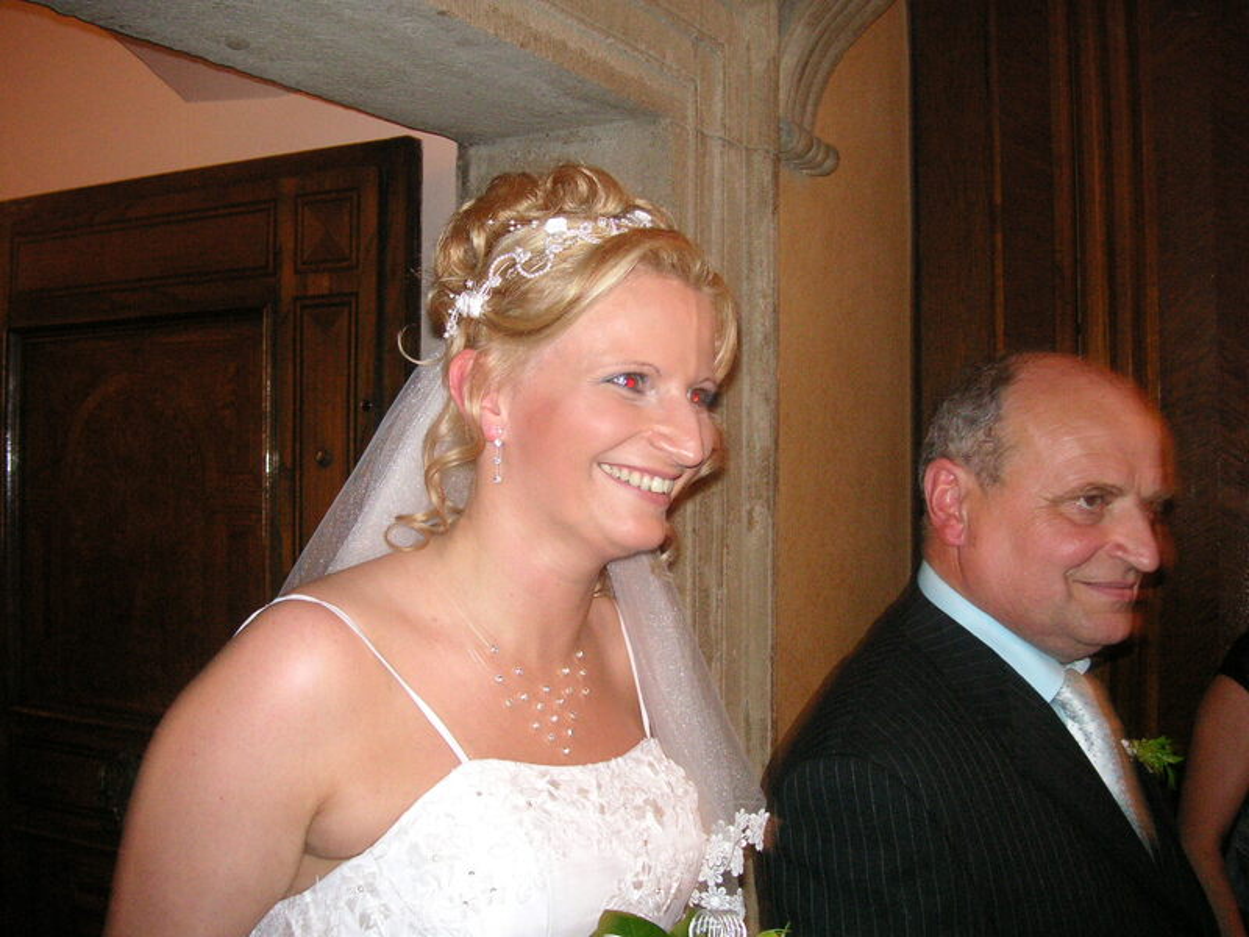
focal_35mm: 37
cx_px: 624
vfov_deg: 38.7
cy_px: 468
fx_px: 1335
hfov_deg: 50.1
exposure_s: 1/45
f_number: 2.8
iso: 160
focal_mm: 6.1
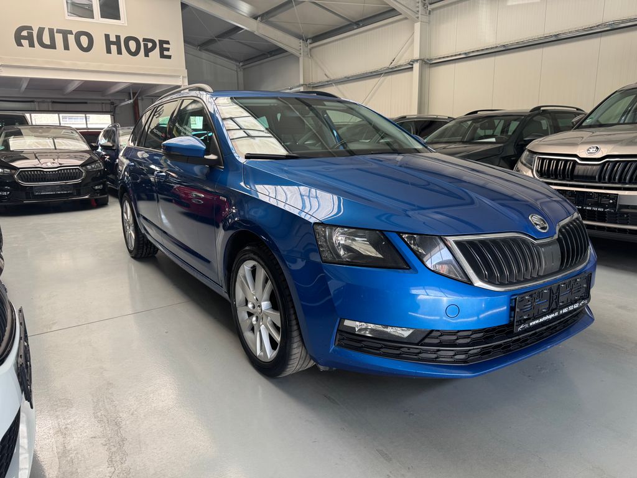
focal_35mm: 24
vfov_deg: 56.8
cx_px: 318
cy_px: 239
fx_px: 442
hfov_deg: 71.6
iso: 100
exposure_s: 1/121
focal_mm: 6.76
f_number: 1.78
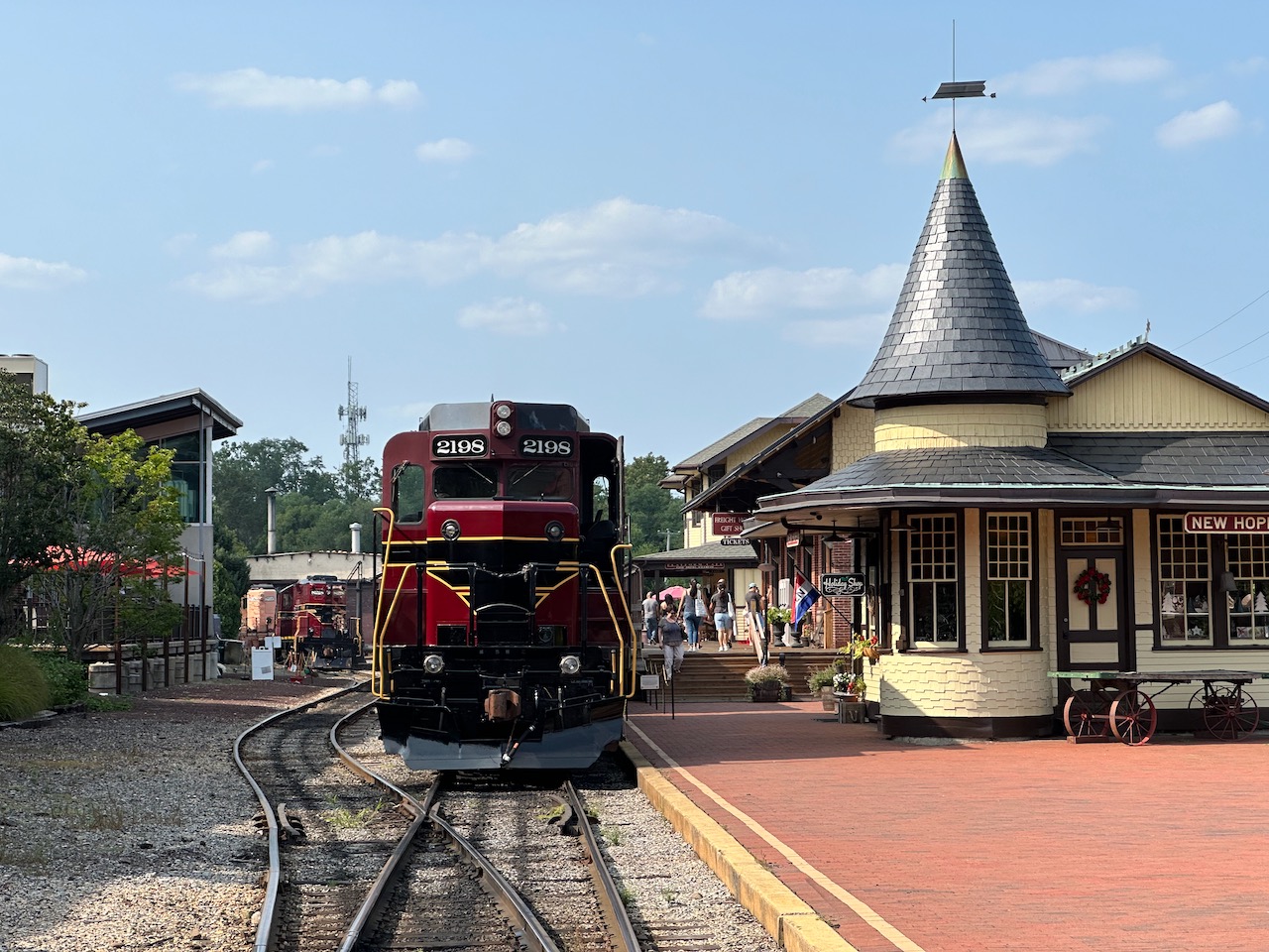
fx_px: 2823
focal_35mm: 77
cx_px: 634
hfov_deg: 25.3
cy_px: 476
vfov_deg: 19.1
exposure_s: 1/727
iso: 32
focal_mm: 9
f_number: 2.8
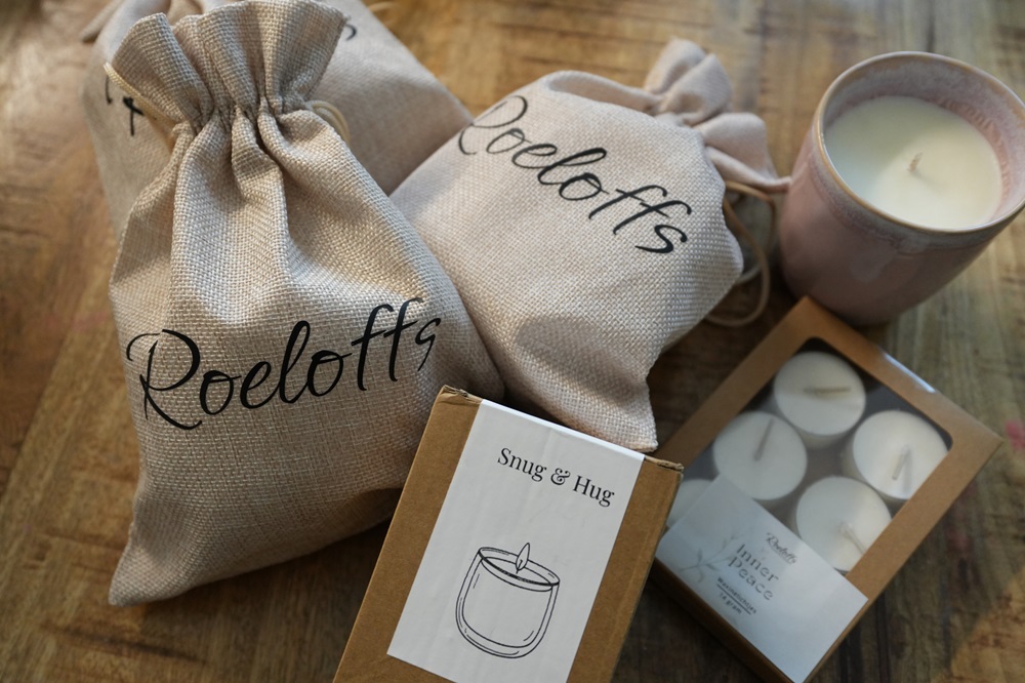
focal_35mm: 33
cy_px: 342
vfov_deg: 39.9
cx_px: 512
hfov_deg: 57.2
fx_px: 939
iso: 2500
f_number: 4
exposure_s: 1/60
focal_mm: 33
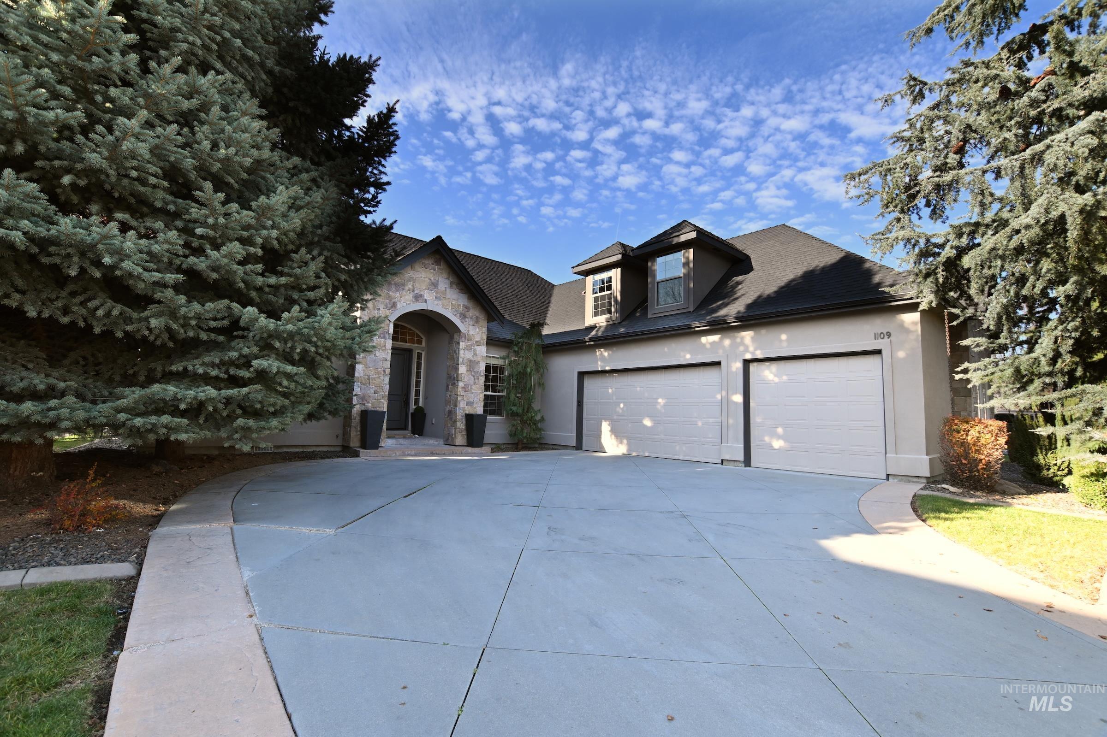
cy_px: 368
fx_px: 461
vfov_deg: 77.3
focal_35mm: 15
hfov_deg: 100.4
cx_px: 554
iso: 160
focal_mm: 10
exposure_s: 1/60
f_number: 7.1
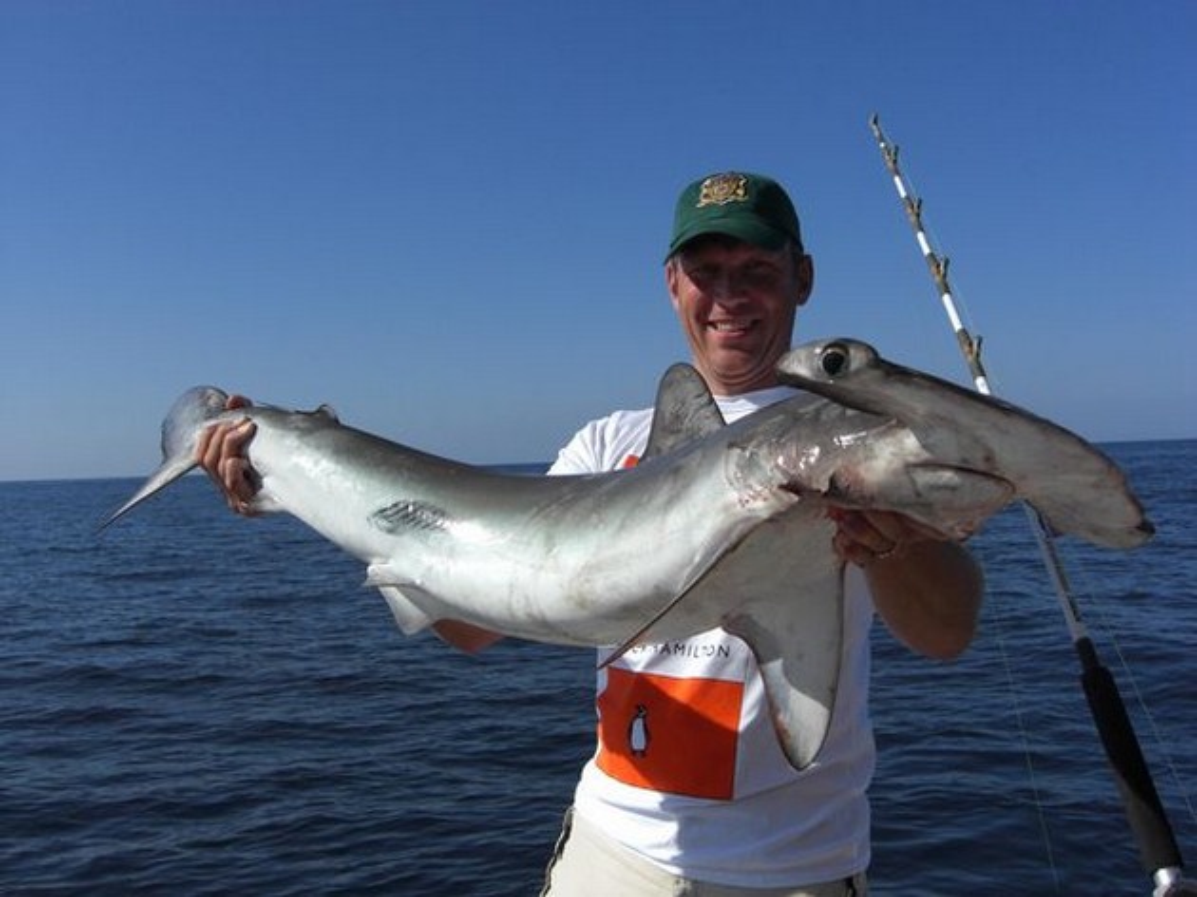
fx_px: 1314
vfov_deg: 37.7
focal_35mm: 38
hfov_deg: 49.0
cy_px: 448
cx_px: 598
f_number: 8
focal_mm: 7.9
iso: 80
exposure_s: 1/400
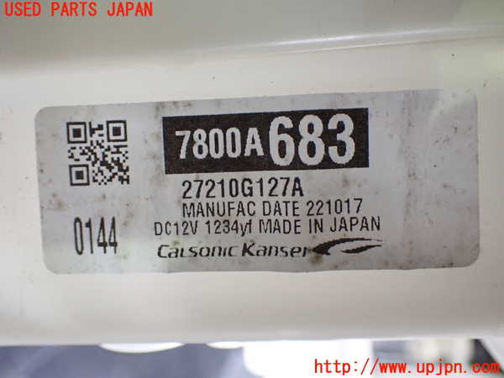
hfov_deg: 45.8
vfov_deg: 35.1
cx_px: 252
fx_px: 597
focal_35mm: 41
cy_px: 189
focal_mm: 7.31
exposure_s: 1/40
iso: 1000
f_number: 2.8
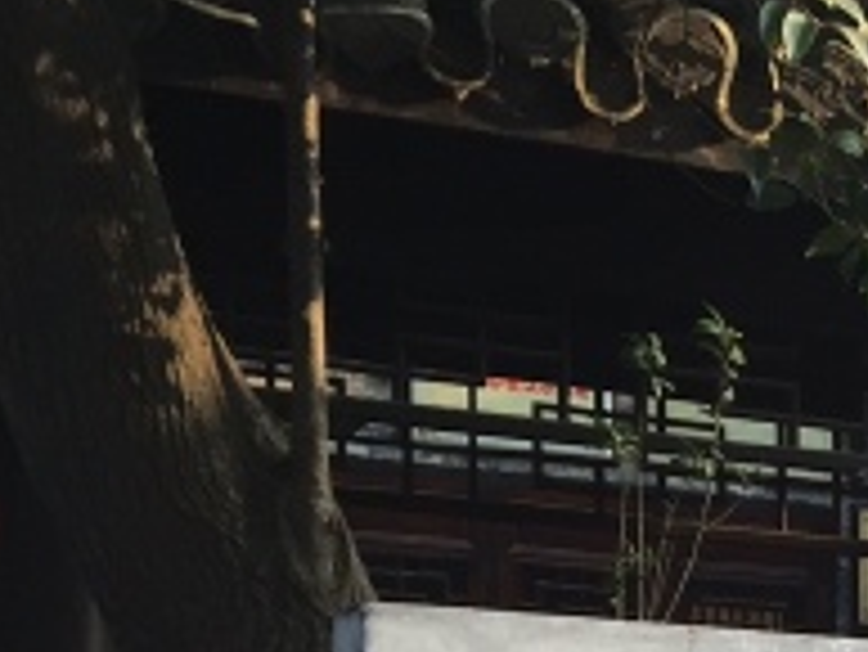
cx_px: 1763
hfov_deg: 13.8
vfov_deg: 11.5
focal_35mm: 120
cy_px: 1178
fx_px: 3011
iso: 32
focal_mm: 4.15
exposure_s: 1/120
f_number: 2.2
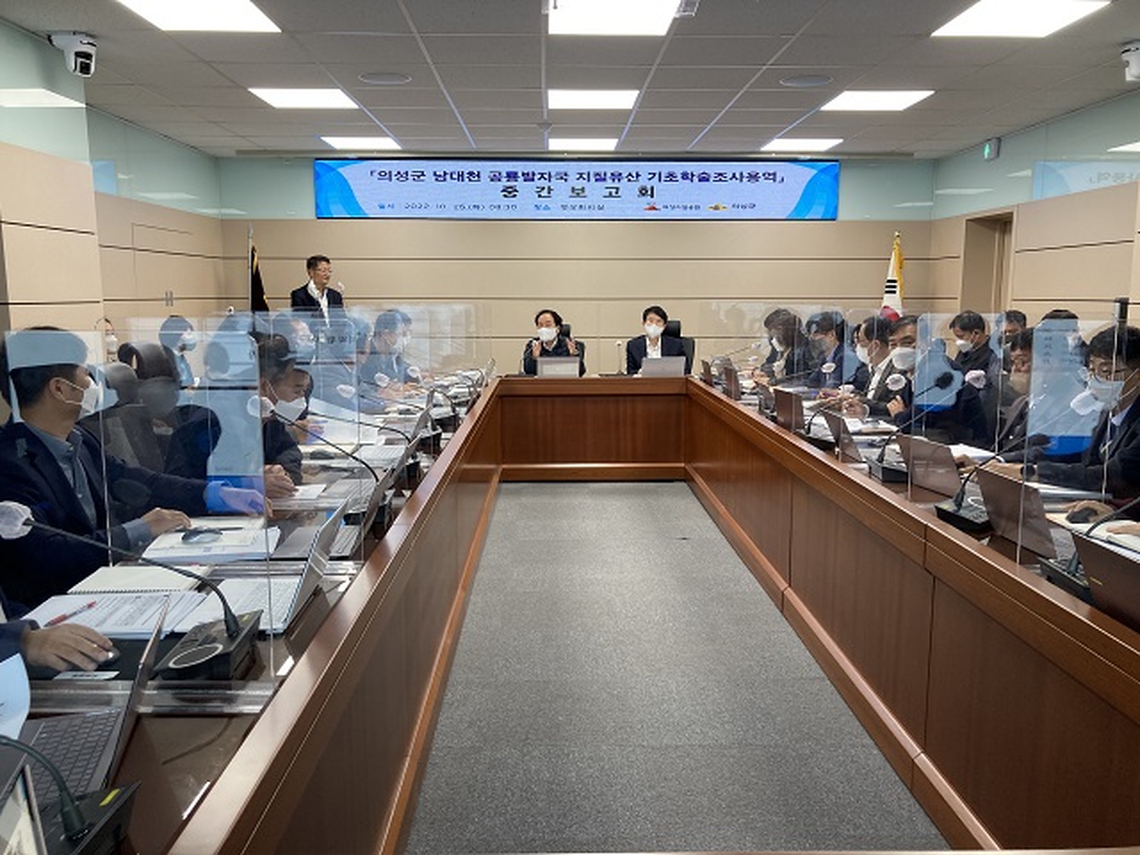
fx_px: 922
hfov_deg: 63.4
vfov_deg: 49.7
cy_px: 428
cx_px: 570
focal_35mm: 28
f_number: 1.8
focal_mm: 3.99
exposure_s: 1/60
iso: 64
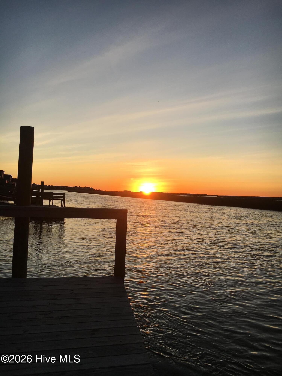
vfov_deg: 61.7
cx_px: 141
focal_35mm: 29
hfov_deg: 48.2
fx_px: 315
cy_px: 188
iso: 25
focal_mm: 4.15
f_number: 2.2
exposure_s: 1/999
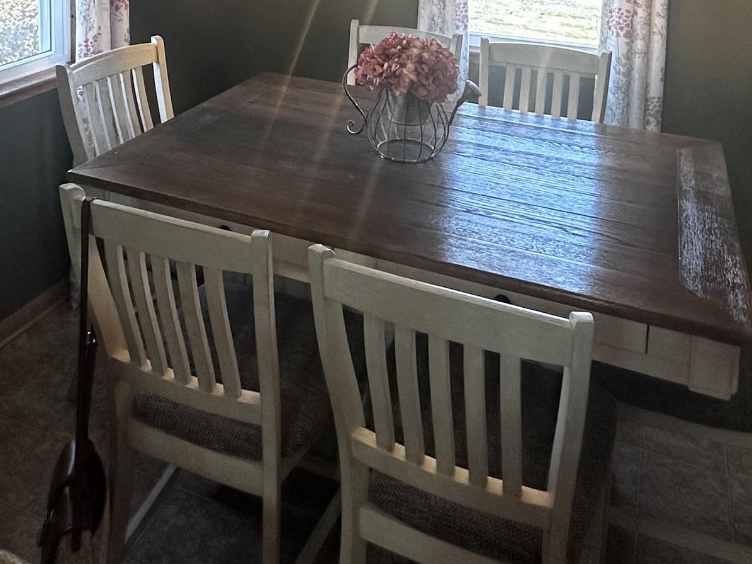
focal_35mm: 36
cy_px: -70
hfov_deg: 51.3
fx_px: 782
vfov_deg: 33.9
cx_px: 336
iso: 200
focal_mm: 2.22
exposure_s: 1/120
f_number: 2.2
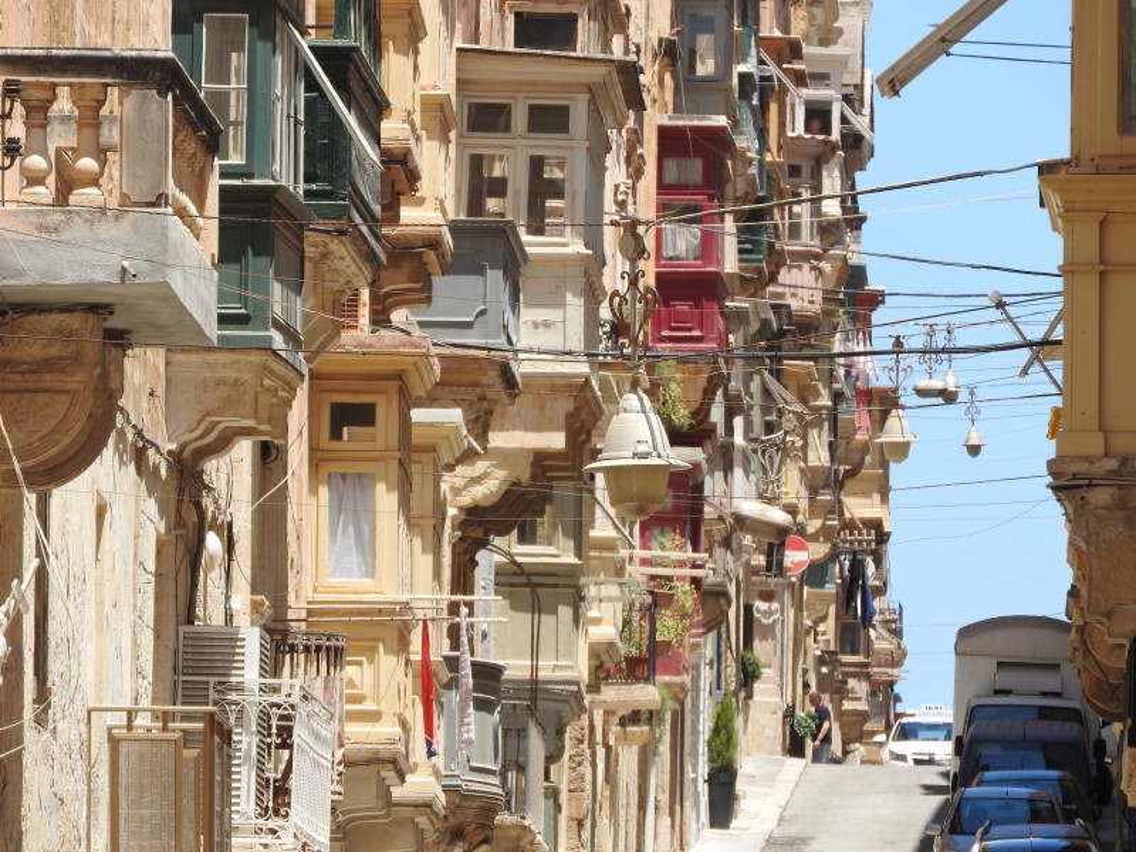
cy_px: 426
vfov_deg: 3.0
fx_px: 16409
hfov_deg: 4.0
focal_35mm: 500
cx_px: 568
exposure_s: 1/400
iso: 100
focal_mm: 89.6
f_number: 5.6
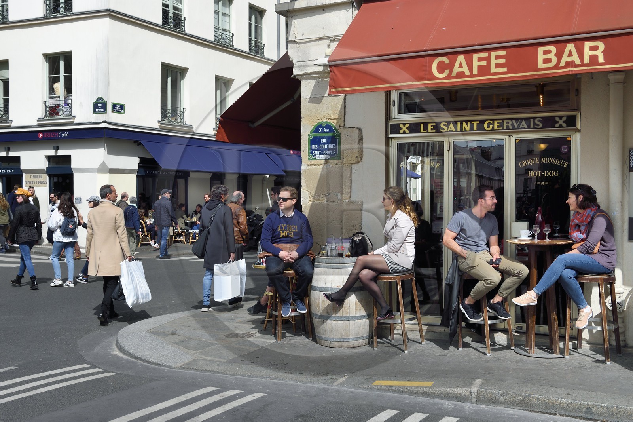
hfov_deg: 50.7
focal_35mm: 38
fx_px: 668
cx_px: 316
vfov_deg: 35.0
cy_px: 211
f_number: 14
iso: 400
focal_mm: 38
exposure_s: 1/320
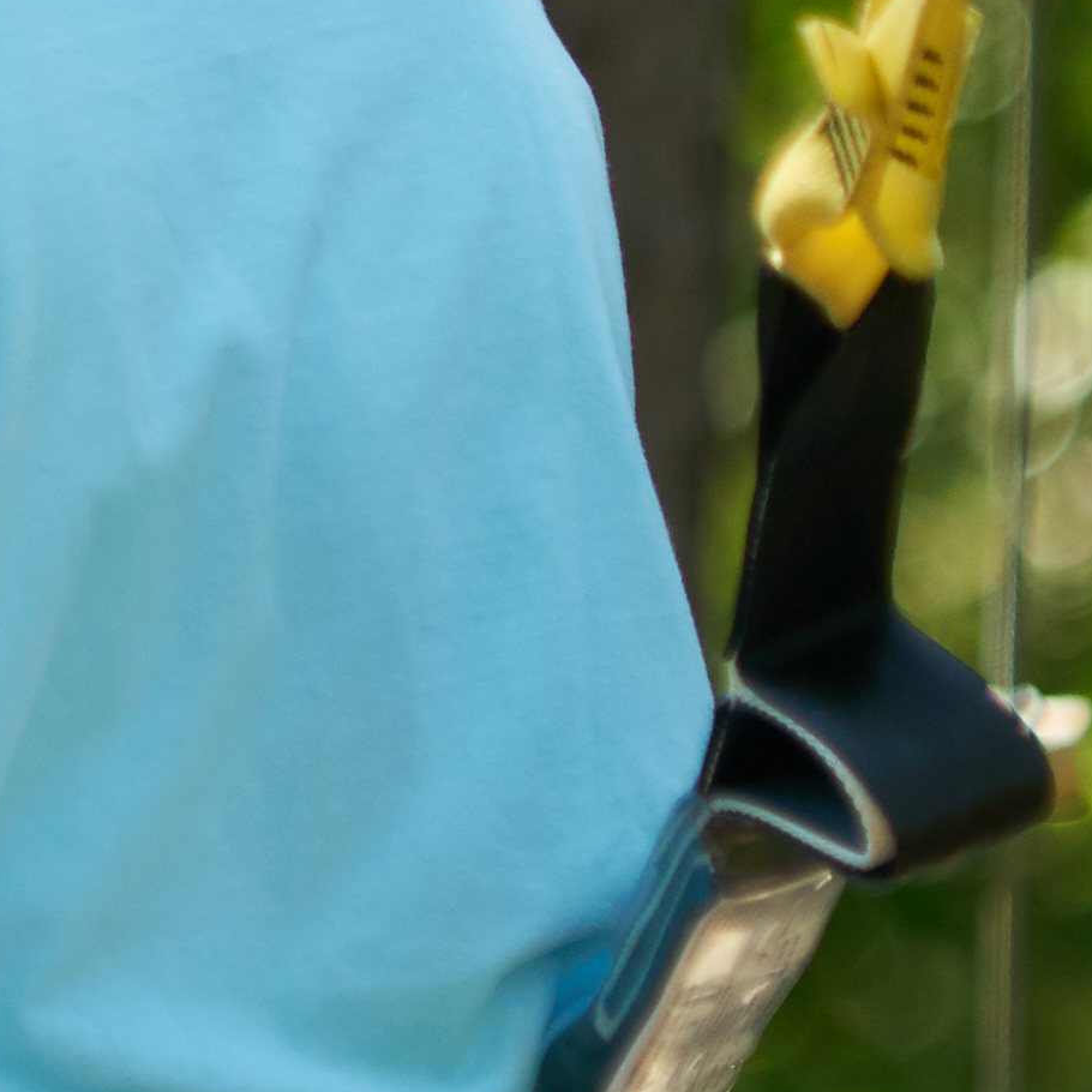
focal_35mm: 1177
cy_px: -584
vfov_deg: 1.5
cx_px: -1932
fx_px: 42008
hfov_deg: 1.5
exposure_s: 1/250
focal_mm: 160
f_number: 2.8
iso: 160
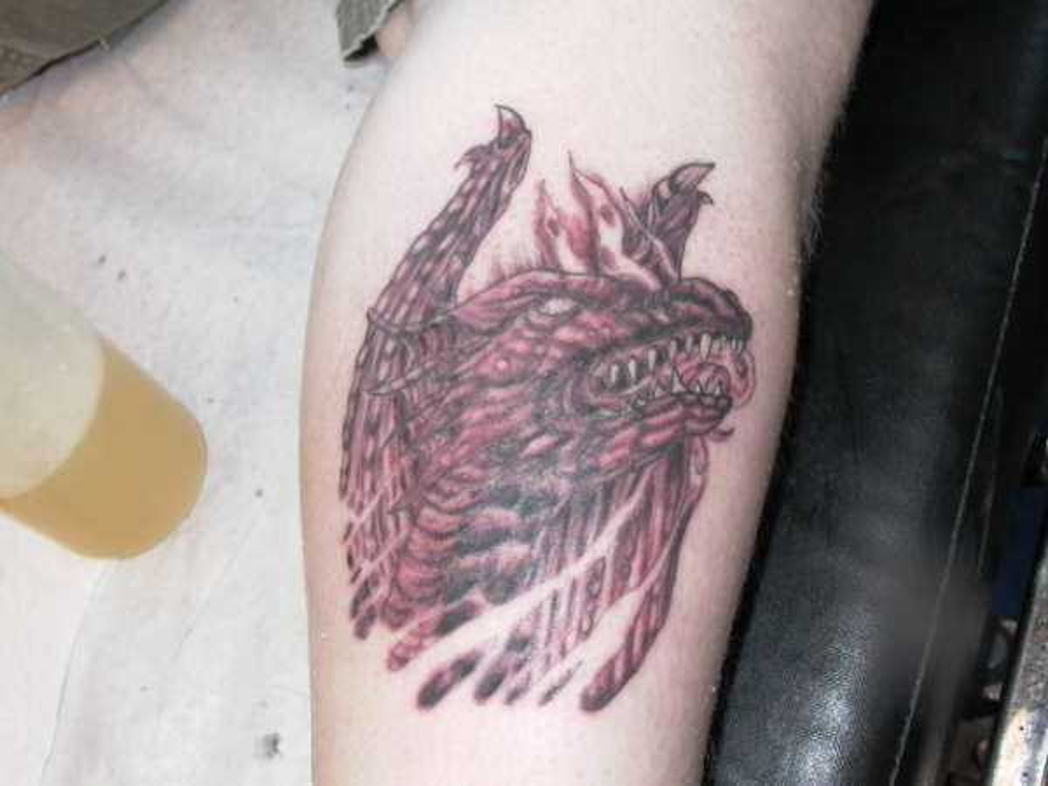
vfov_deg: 37.7
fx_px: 1150
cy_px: 393
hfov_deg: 49.0
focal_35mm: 38
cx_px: 524
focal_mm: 8.19
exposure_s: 1/64.2
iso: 100
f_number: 4.2
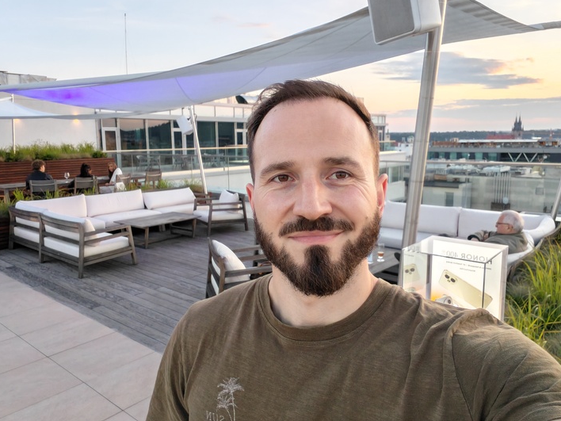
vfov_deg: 53.1
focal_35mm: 26
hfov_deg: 67.3
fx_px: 421
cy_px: 203
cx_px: 281
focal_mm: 3.09
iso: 50
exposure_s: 1/50
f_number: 2
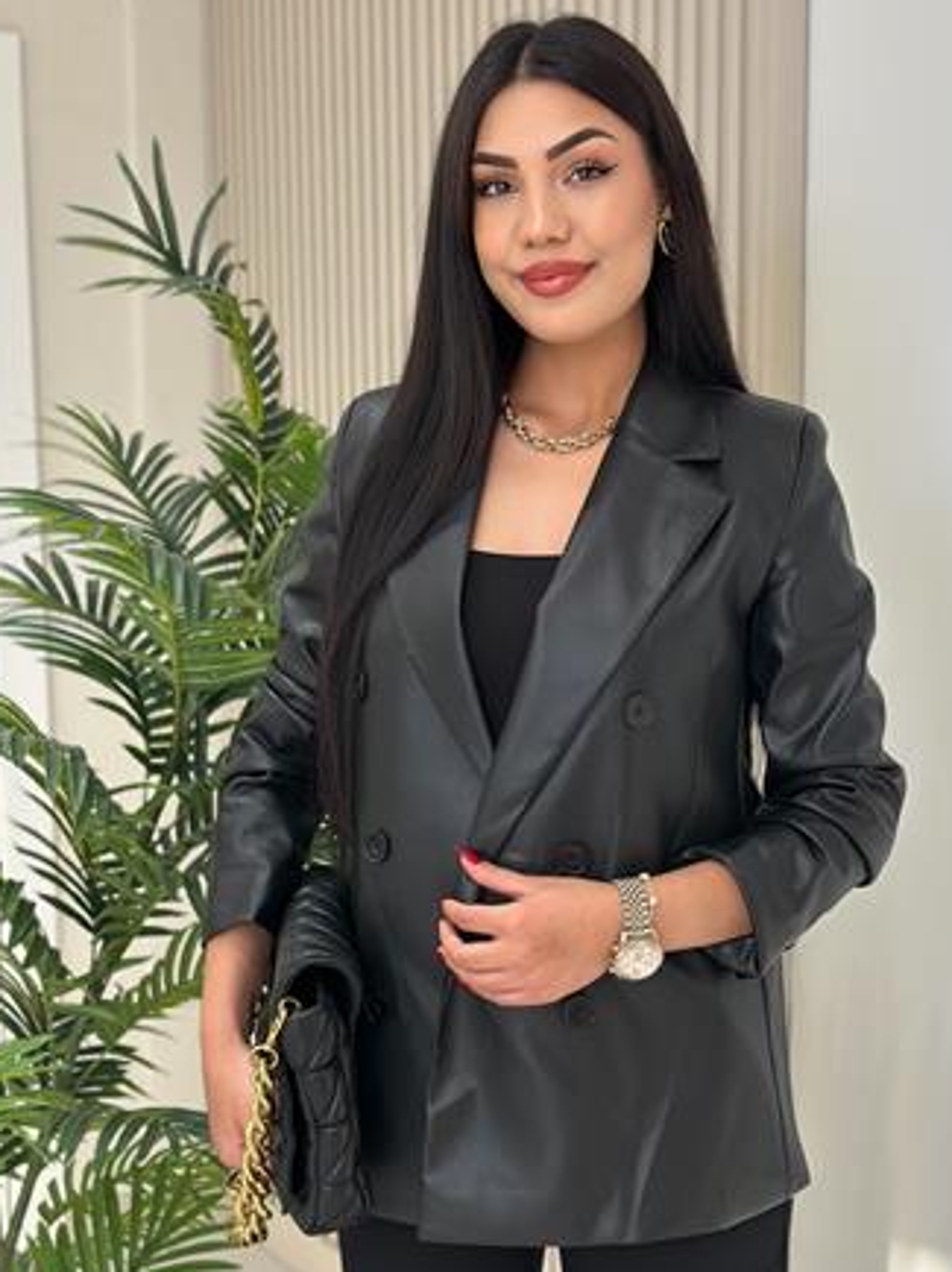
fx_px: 2166
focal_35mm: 59
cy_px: 728
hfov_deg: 24.8
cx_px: 548
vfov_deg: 32.7
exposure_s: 1/169
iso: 100
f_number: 1.78
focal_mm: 6.86
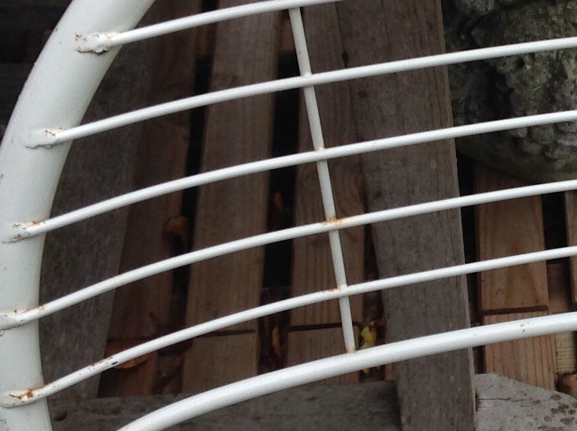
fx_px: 1747
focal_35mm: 105
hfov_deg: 17.5
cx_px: 756
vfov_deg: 14.1
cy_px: 198
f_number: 2.4
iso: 50
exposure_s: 1/234
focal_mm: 4.28
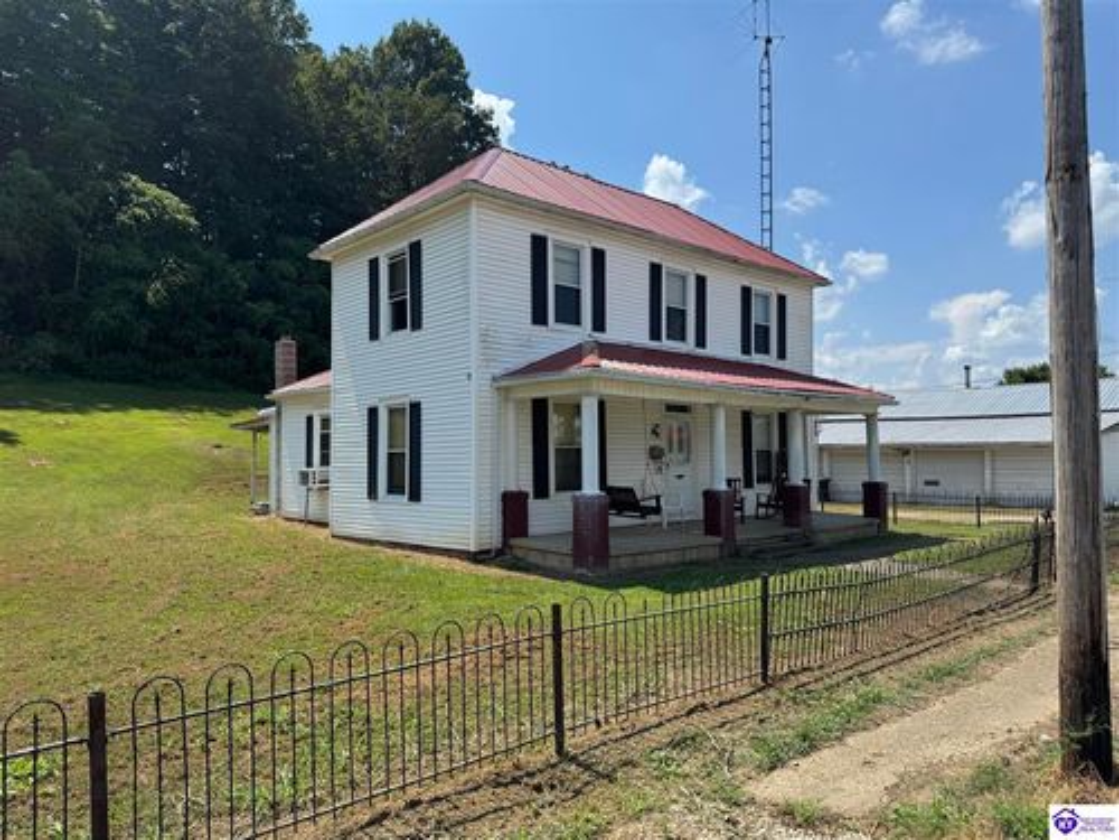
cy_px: 420
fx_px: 776
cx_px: 560
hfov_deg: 71.6
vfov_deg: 56.8
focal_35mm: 24
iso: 80
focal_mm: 6.76
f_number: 1.78
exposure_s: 1/4950
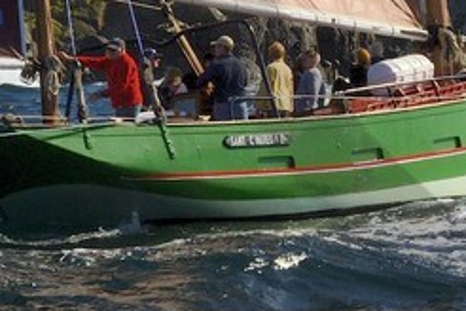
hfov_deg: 8.0
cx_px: 888
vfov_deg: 5.4
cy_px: -330
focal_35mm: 247
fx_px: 3197
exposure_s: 1/1250
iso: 800
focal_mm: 38
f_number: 16
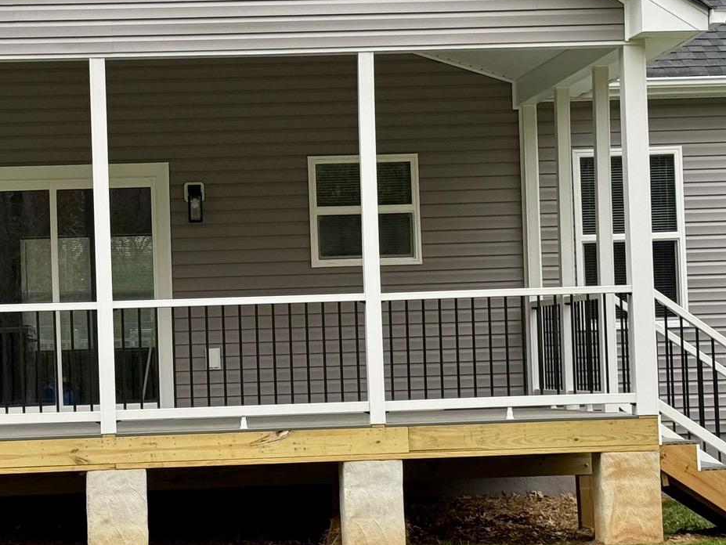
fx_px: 2224
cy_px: 277
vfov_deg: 14.0
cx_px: 226
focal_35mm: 106
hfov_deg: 18.5
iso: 100
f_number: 1.78
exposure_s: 1/646
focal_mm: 6.76
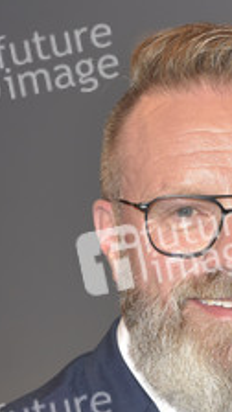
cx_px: 225
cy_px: 344
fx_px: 1126
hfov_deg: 11.7
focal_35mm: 103
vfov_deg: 20.5
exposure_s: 1/200
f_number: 5.6
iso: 640
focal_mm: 55
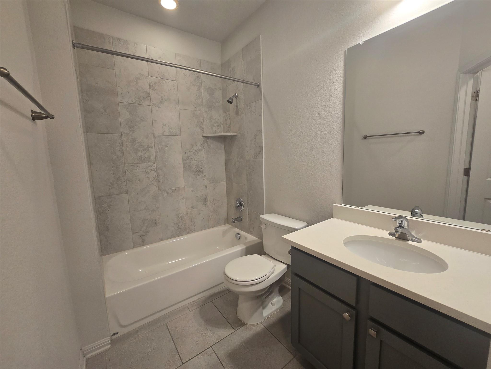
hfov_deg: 106.2
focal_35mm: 13
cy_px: 184
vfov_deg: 89.9
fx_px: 184
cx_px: 246
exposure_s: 1/60
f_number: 2.2
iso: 160
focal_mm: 2.2
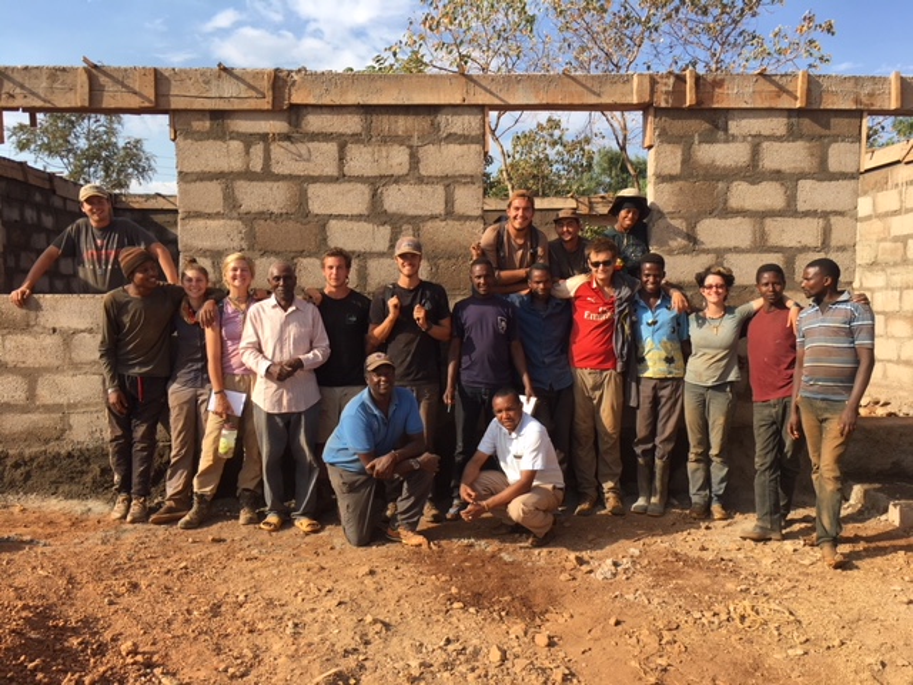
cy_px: 342
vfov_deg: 48.2
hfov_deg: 61.7
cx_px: 456
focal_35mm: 29
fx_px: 765
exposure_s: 1/986
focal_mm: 4.15
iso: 25
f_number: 2.2
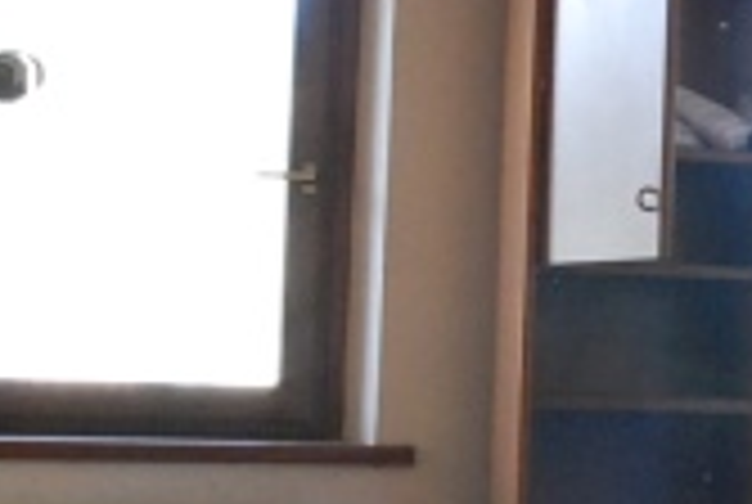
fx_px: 1507
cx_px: 788
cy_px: 423
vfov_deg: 18.8
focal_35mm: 72
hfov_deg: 26.2
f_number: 13
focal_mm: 10
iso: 1600
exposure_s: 1/25
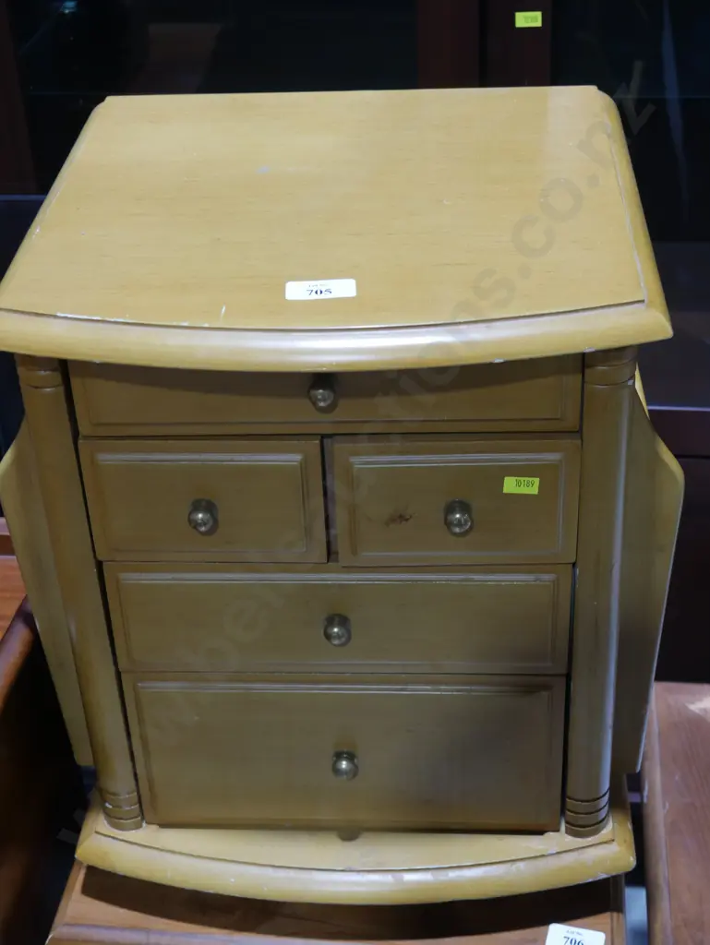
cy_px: 472
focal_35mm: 54
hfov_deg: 27.1
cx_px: 355
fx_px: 1476
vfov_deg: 35.5
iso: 800
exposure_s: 1/60
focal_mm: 27
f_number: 5.3
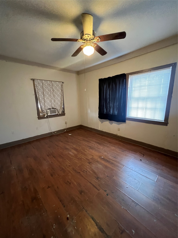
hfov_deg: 89.9
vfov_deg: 106.2
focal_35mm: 13
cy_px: 119
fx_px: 89
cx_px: 89
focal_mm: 1.57
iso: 1000
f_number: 1.8
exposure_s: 1/40
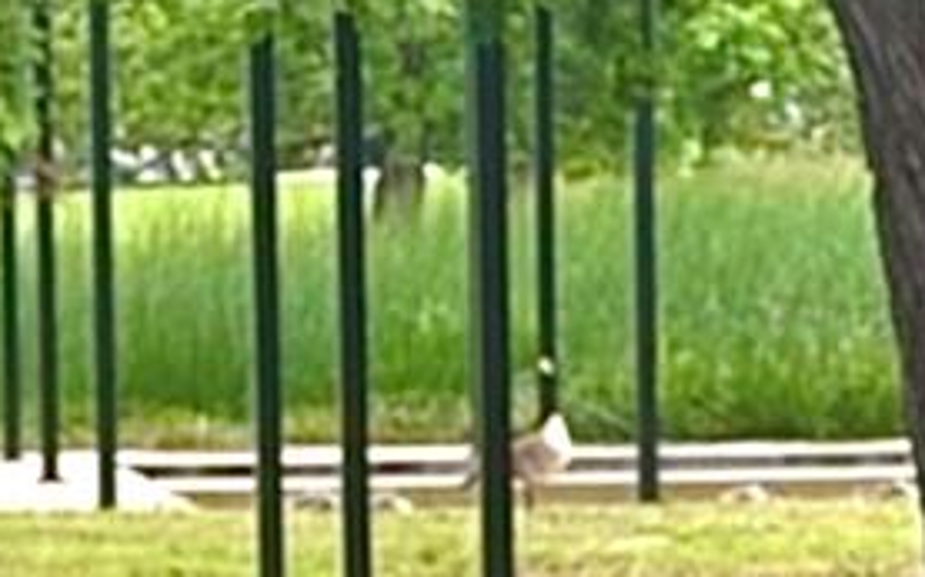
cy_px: 790
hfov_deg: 5.1
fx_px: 10283
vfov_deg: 3.2
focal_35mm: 408
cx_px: 571
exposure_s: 1/385
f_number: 1.6
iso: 32
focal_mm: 5.96
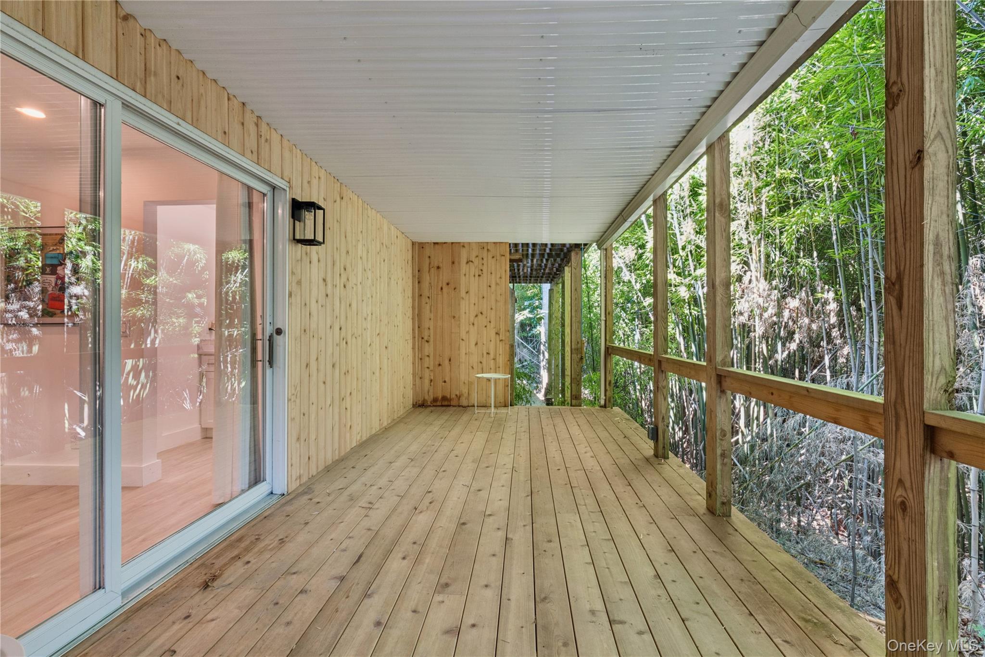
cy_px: 328
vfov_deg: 77.3
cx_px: 492
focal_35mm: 15
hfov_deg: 100.4
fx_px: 410
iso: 640
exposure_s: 1/5
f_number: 14
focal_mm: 15
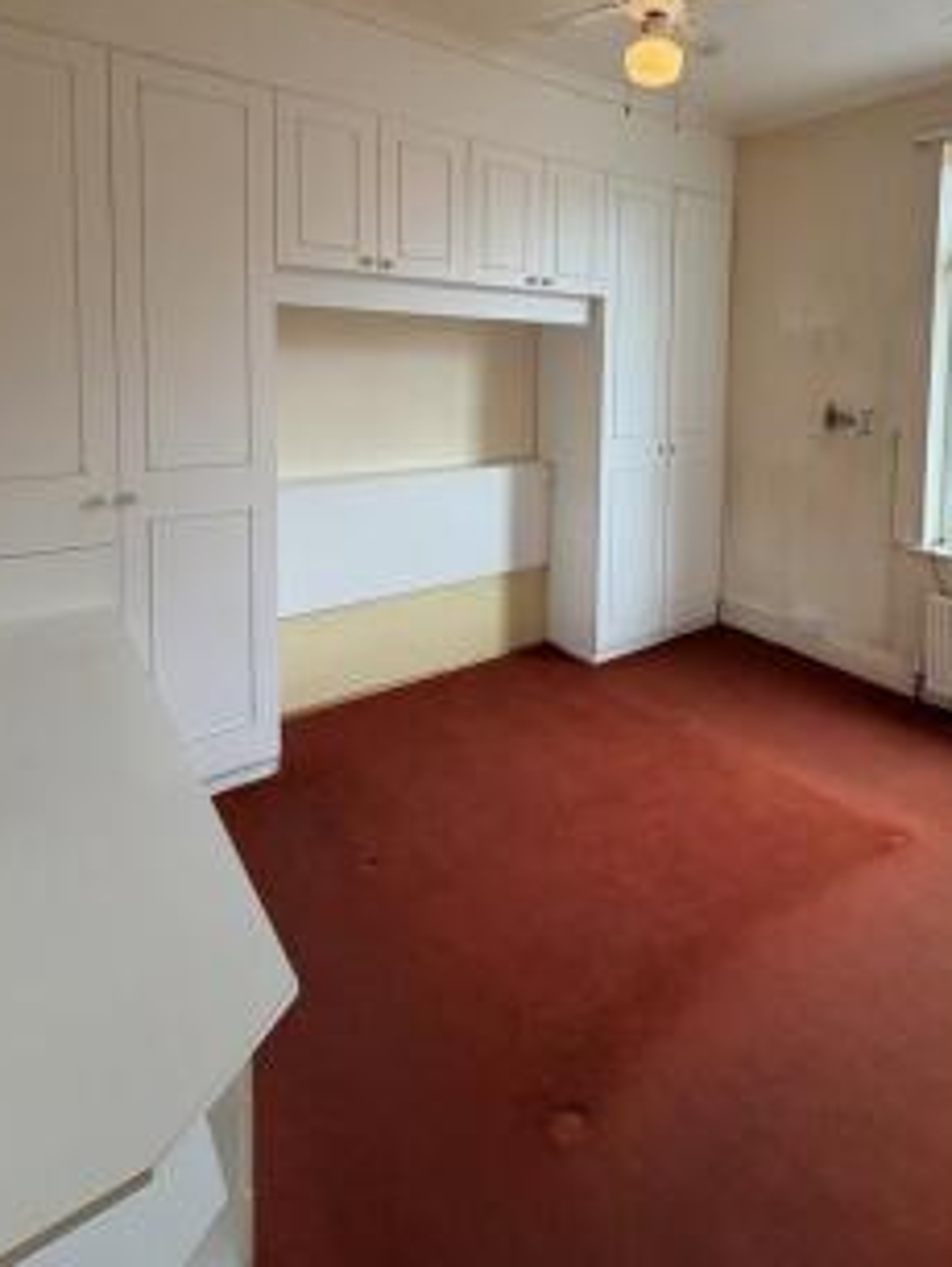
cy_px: 416
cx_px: 625
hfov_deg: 64.5
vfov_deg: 78.9
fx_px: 732
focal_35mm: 20
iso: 250
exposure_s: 1/100
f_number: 2.2
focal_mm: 2.22
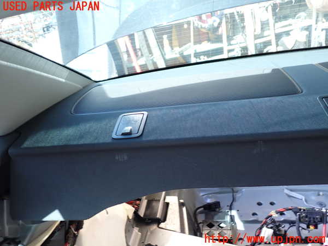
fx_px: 284
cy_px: 123
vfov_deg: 46.8
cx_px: 164
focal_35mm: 30
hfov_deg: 60.0
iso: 200
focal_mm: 5.4
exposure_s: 1/40
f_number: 2.3
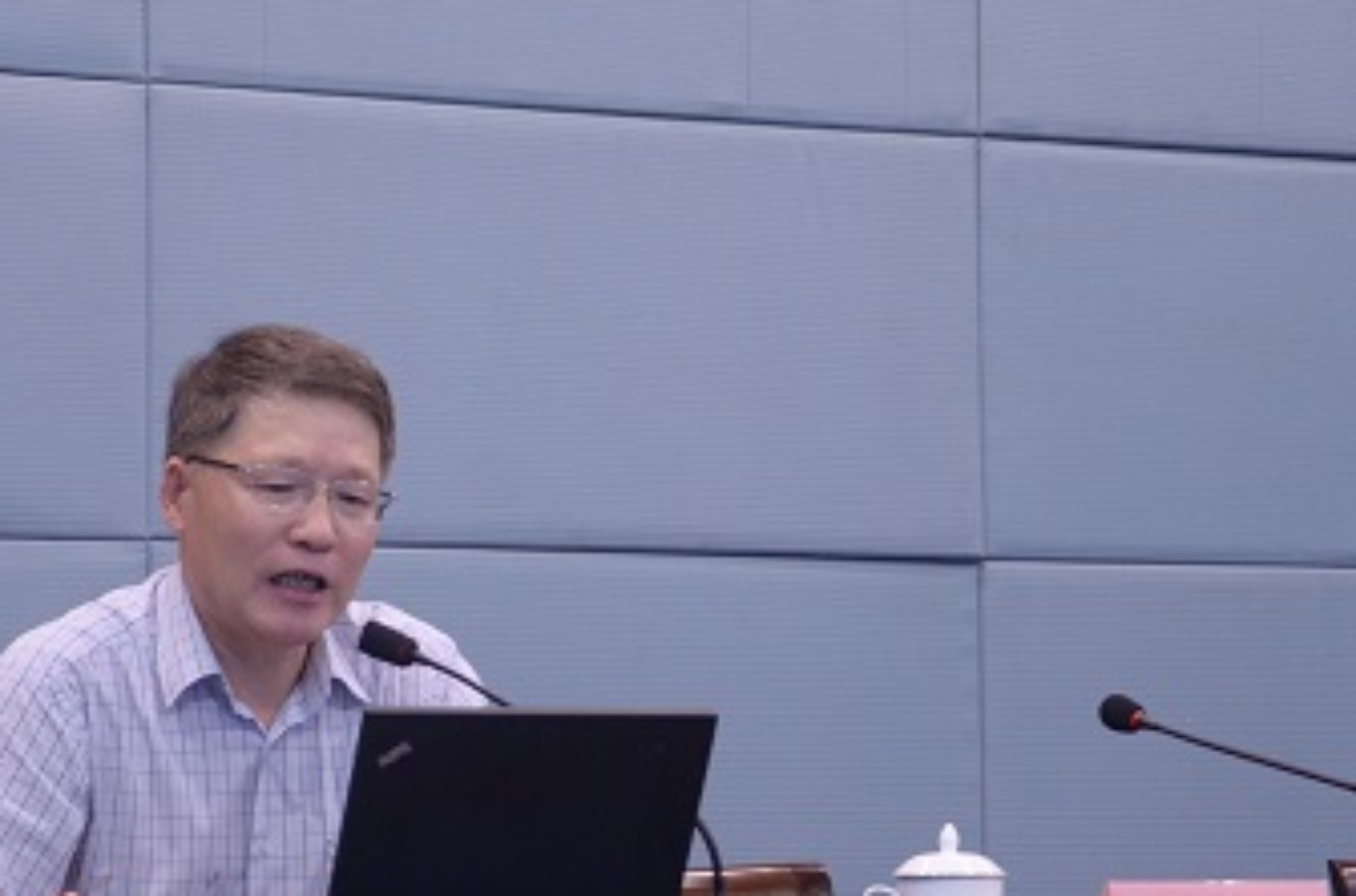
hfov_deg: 15.3
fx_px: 5033
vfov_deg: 10.2
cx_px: 460
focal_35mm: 134
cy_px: 442
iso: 1600
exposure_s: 1/40
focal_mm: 50
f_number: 5
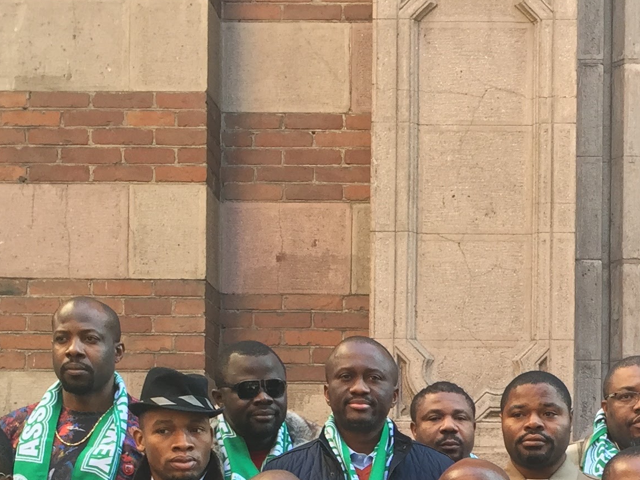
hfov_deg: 23.4
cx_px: 530
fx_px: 1516
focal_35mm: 82
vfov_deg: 16.9
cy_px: 628
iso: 50
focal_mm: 4.15
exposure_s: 1/100
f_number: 2.2
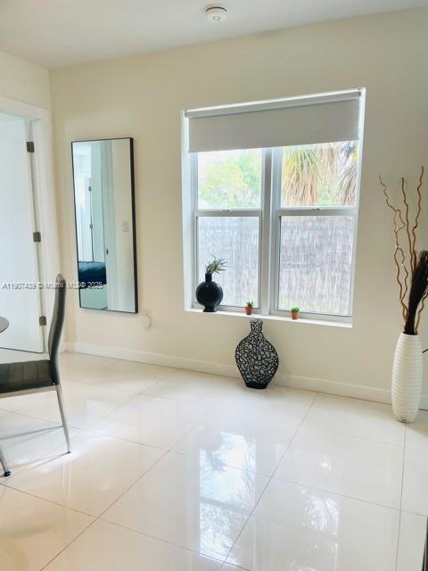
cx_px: 214
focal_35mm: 26
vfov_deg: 67.3
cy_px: 286
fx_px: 429
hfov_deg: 53.1
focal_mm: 4.2
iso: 40
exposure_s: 1/120
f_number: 1.6
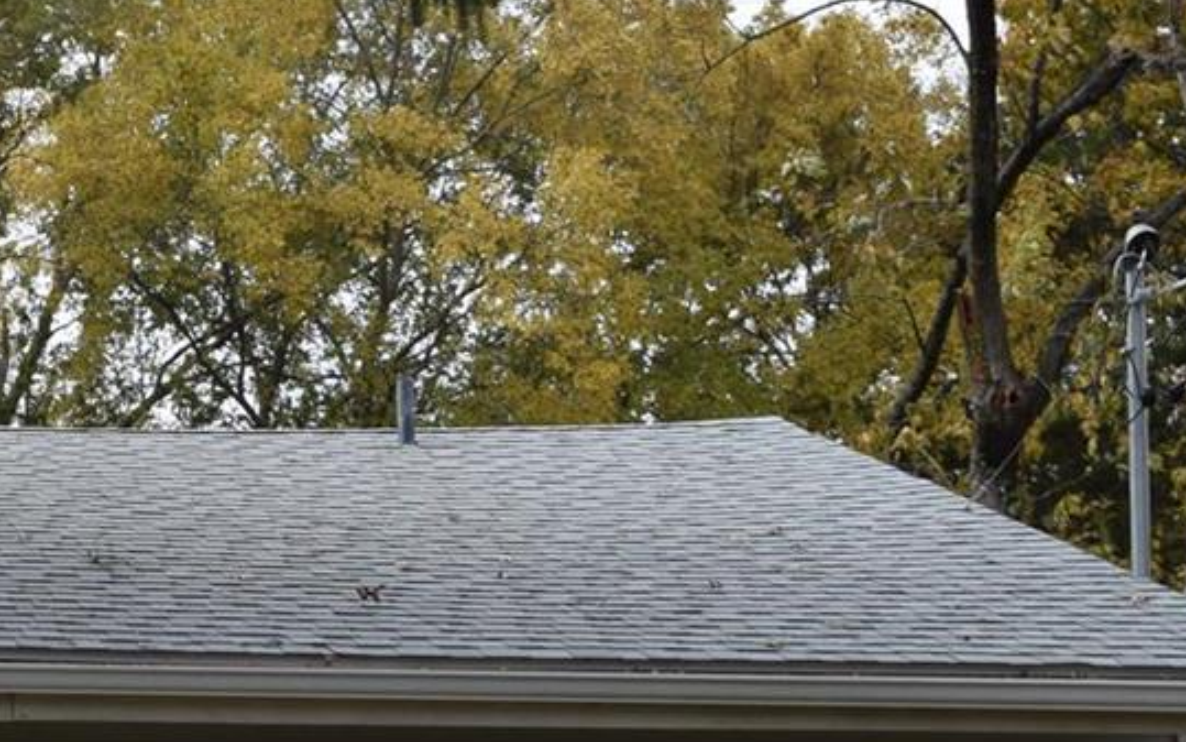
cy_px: 890
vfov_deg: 10.9
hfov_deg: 16.7
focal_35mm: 118
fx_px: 3814
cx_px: -337
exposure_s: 1/250
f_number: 8
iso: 200
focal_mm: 26
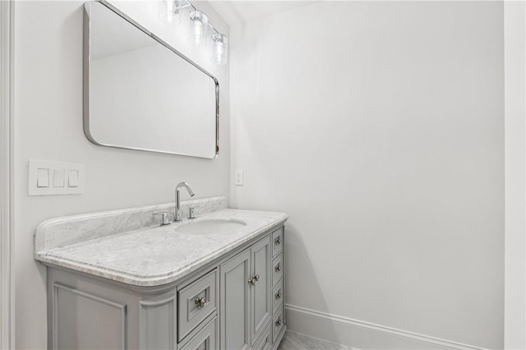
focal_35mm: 16
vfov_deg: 73.7
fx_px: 234
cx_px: 263
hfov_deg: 96.8
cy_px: 175
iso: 400
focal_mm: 16
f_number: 8
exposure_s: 1/25
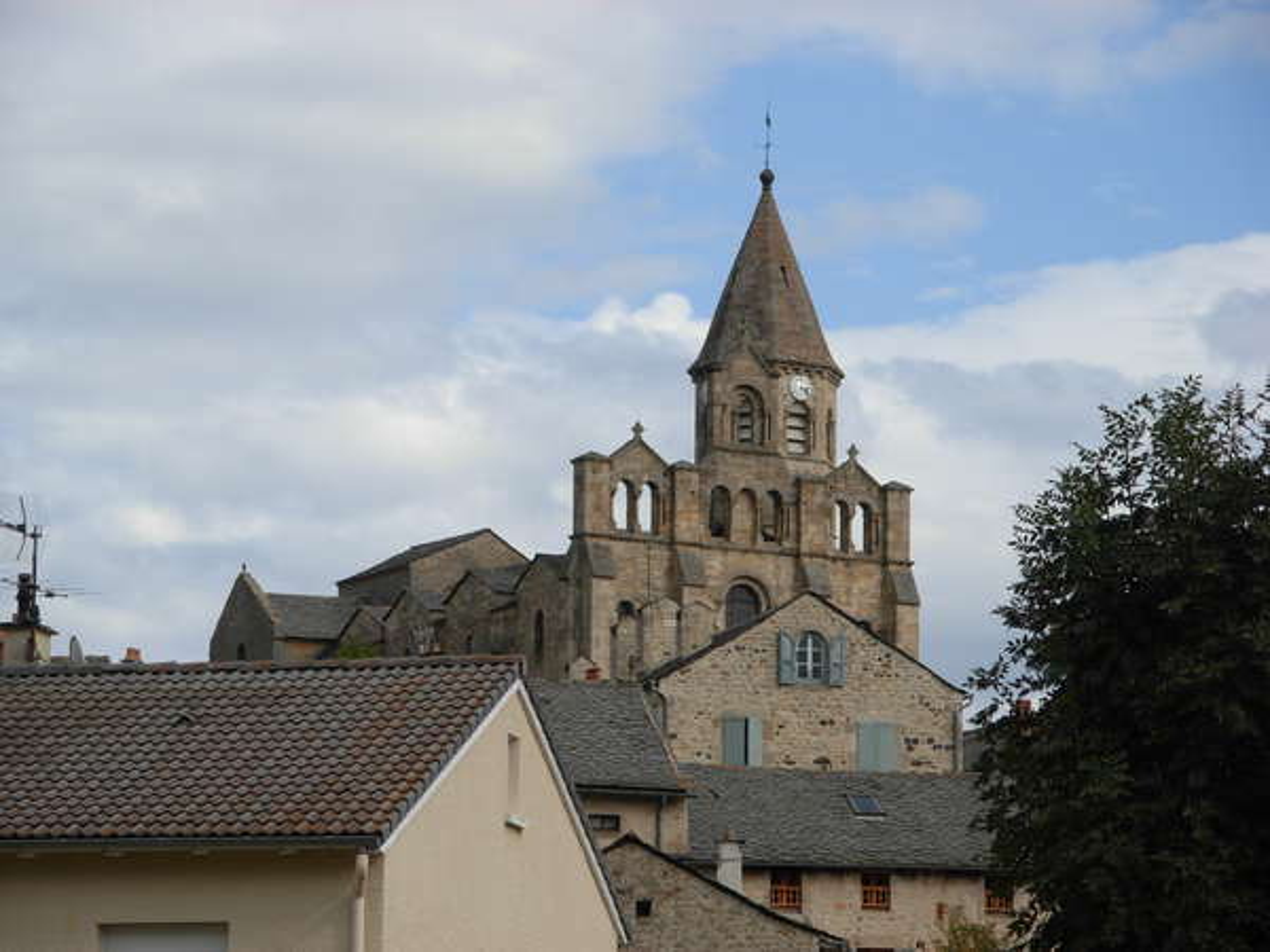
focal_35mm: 153
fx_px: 5613
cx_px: 635
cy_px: 476
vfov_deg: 9.7
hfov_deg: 12.9
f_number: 4.7
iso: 79
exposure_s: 1/664
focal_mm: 25.3
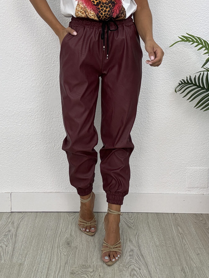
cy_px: 92
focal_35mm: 43
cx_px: 104
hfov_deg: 33.6
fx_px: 346
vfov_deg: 43.2
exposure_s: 1/100
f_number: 1.9
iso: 40
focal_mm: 2.69
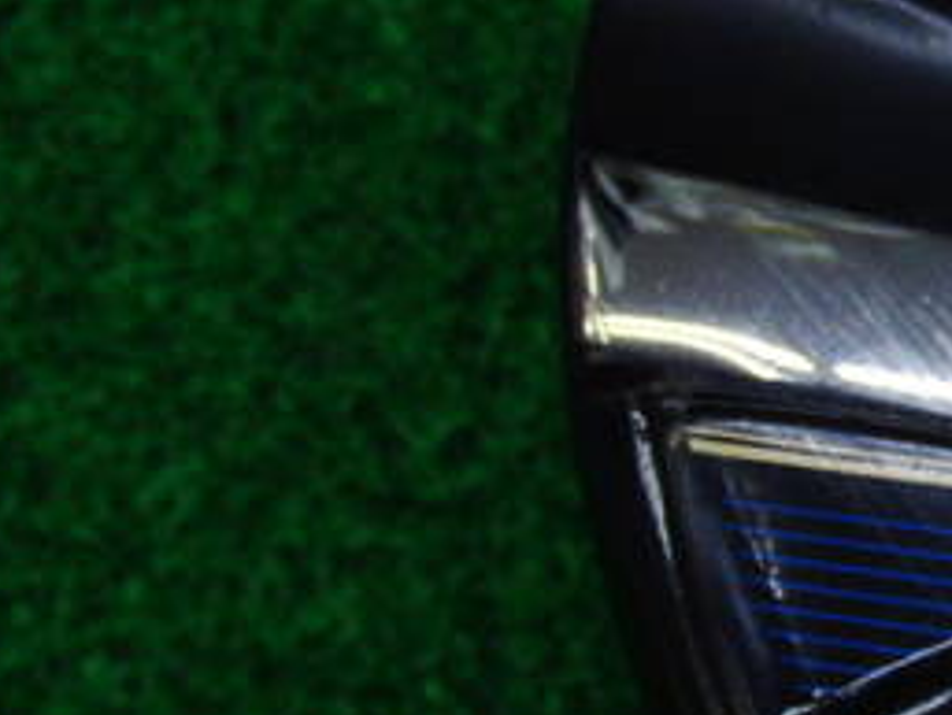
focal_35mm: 92
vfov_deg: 16.1
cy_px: 411
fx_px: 2531
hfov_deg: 20.0
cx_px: 1137
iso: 250
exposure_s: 1/80
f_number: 3.6
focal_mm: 6.42
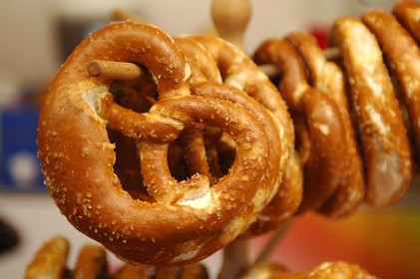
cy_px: 140
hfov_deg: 24.2
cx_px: 210
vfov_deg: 16.2
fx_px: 979
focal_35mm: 84
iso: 250
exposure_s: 1/30
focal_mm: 56
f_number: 2.8
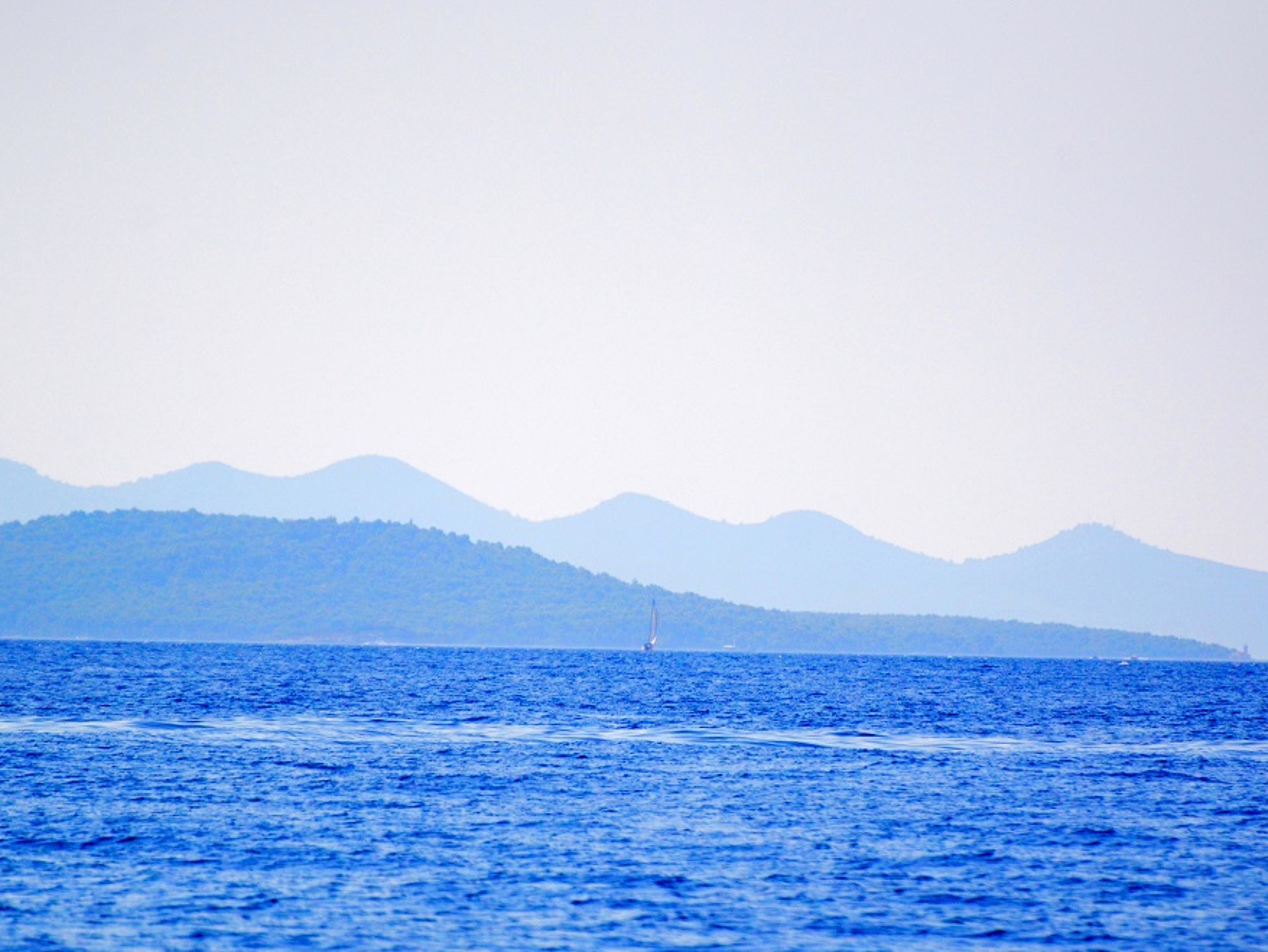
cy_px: 476
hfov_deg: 4.0
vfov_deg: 3.0
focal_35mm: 491
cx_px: 713
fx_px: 17990
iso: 2000
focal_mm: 300
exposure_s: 1/8000
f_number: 5.6
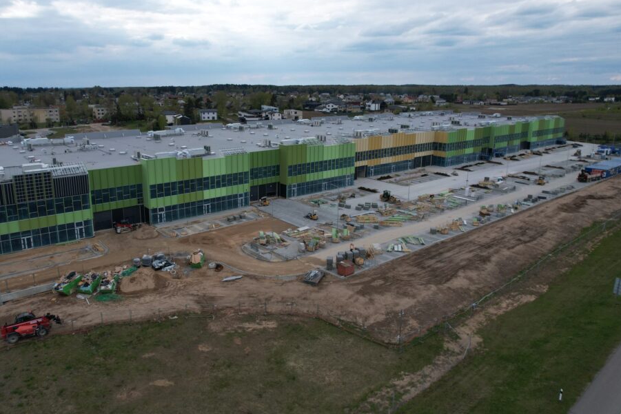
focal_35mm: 25
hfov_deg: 71.3
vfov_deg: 51.2
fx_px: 431
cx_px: 275
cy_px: 186
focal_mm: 8.38
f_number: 2.8
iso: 100
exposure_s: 1/1250
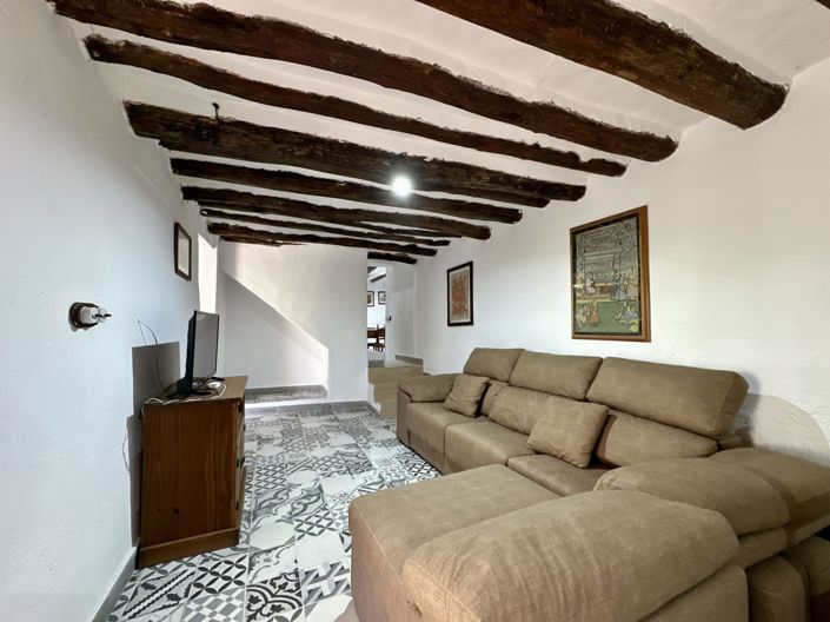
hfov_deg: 102.1
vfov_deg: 85.6
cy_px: 311
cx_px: 415
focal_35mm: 14
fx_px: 336
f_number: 2.2
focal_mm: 2.22
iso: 500
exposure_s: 1/100
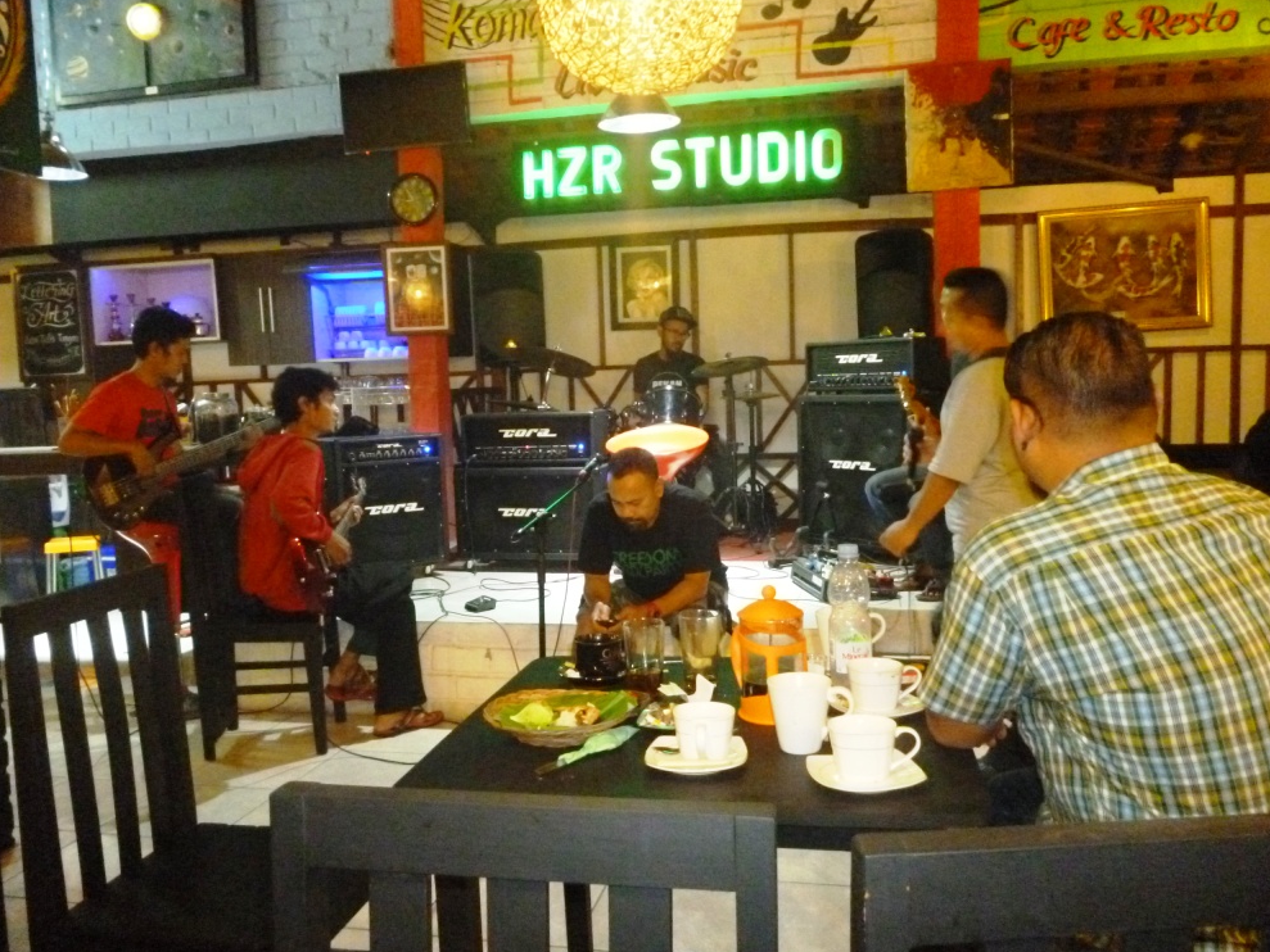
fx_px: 1064
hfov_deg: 61.7
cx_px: 634
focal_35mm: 29
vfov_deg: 48.2
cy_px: 486
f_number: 3.1
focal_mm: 5
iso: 800
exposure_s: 1/8
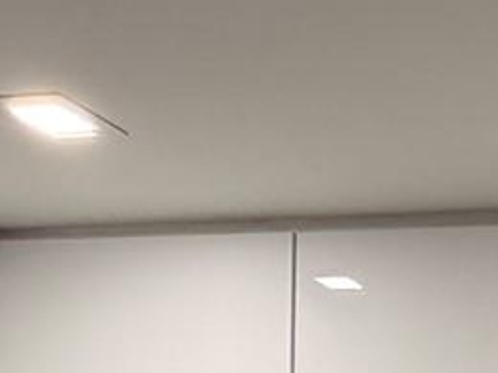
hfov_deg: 19.9
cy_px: 681
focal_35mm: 86
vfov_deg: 14.9
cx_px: 736
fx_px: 1237
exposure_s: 1/120
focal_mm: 2.22
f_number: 2.2
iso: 160
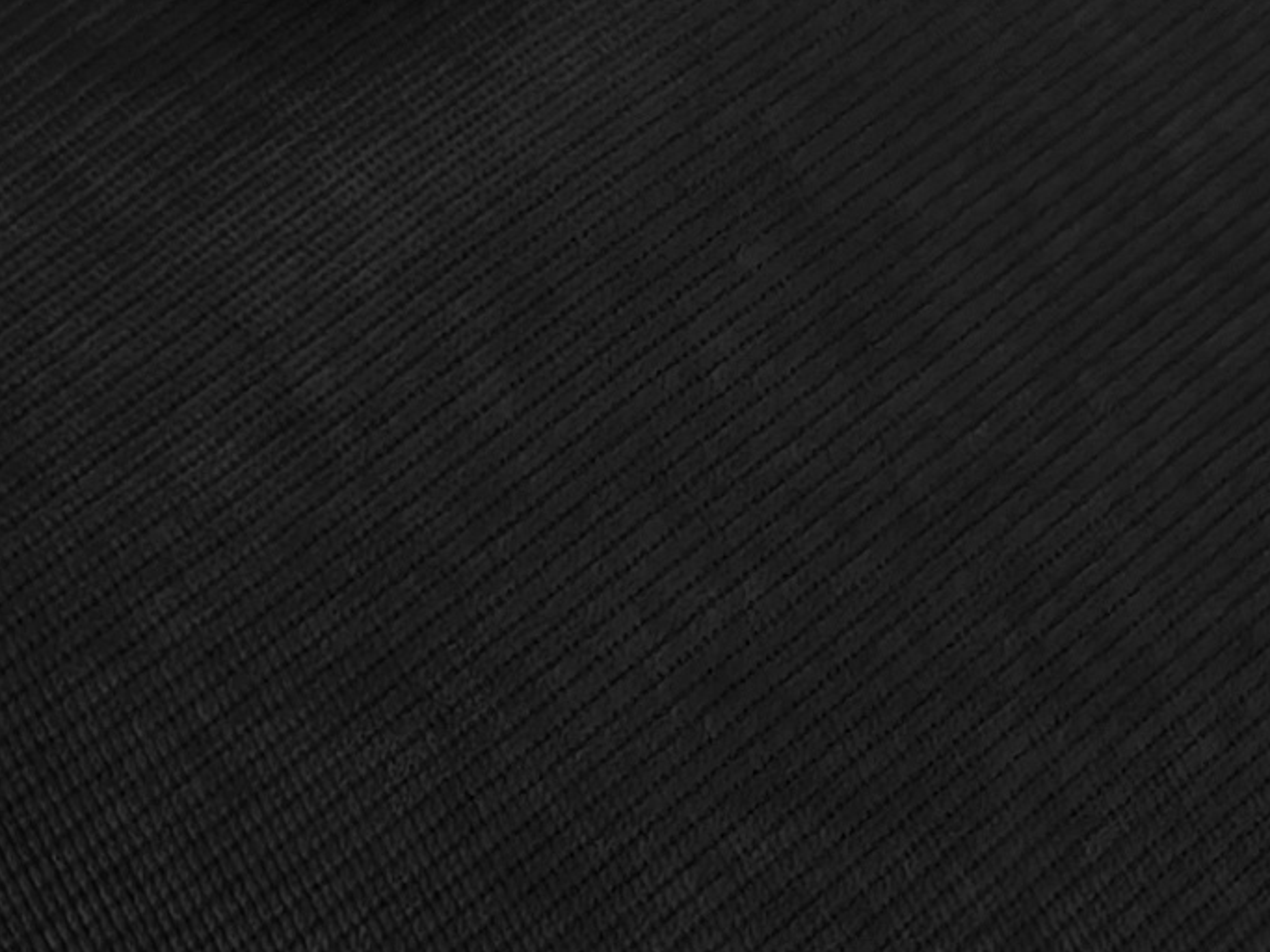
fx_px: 5062
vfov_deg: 10.7
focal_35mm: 138
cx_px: -2460
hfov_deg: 10.5
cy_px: 20
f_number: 1.75
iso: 114
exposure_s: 1/100
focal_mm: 8.67
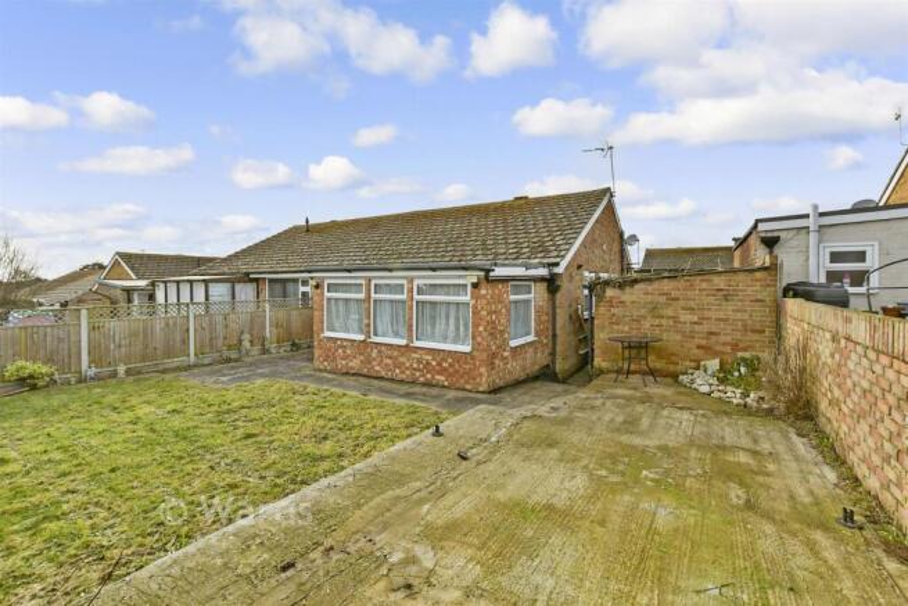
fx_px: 378
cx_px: 454
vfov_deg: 77.4
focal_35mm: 15
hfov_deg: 100.4
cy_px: 303
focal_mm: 10
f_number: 8
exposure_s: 1/3200
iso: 1250
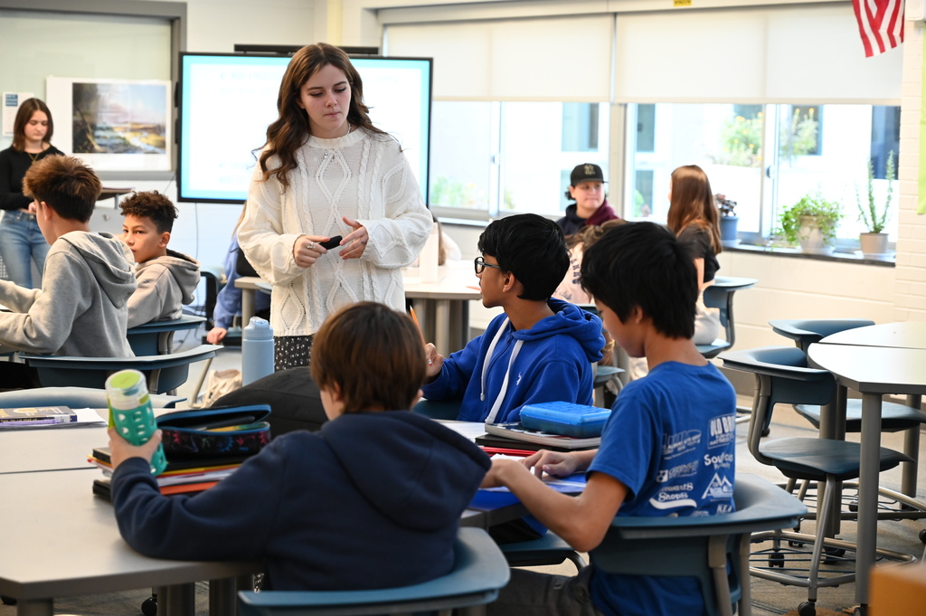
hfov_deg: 28.9
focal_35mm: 70
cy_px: 308
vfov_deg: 19.4
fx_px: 1799
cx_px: 463
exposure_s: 1/125
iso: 2500
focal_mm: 70
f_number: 4
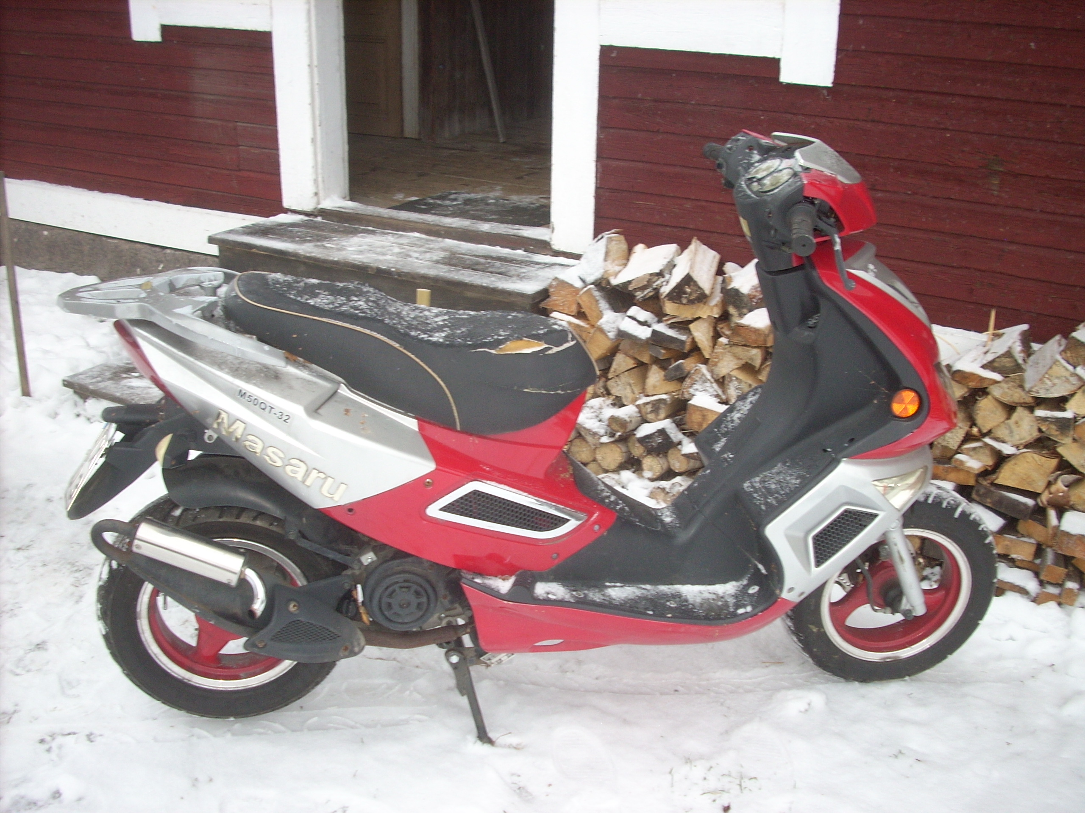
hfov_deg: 50.1
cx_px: 542
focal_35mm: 37
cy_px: 406
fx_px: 1160
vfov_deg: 38.7
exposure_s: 1/30
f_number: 2.8
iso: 100
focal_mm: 6.2
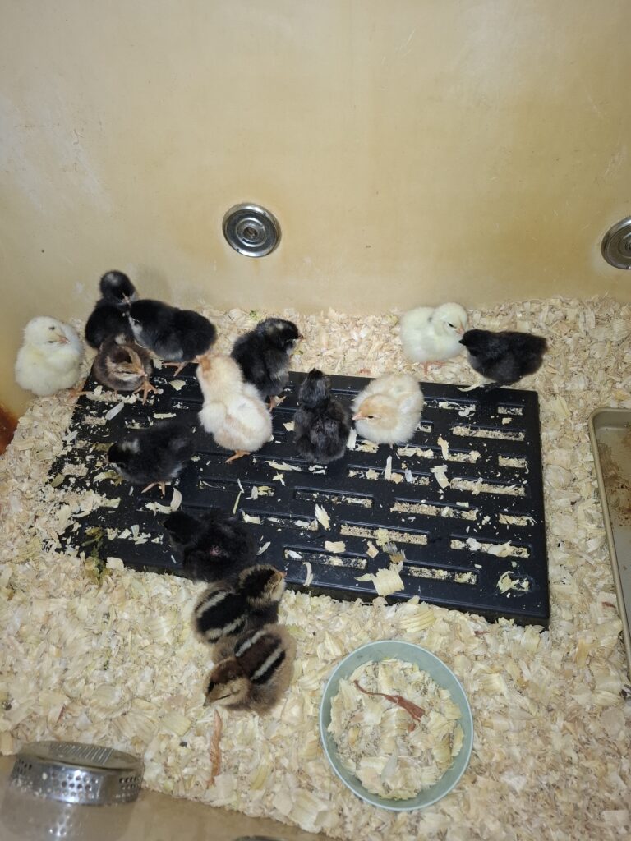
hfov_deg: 58.9
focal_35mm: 23
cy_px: 420
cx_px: 316
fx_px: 559
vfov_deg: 73.9
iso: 200
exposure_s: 1/60
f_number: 1.8
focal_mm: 5.54
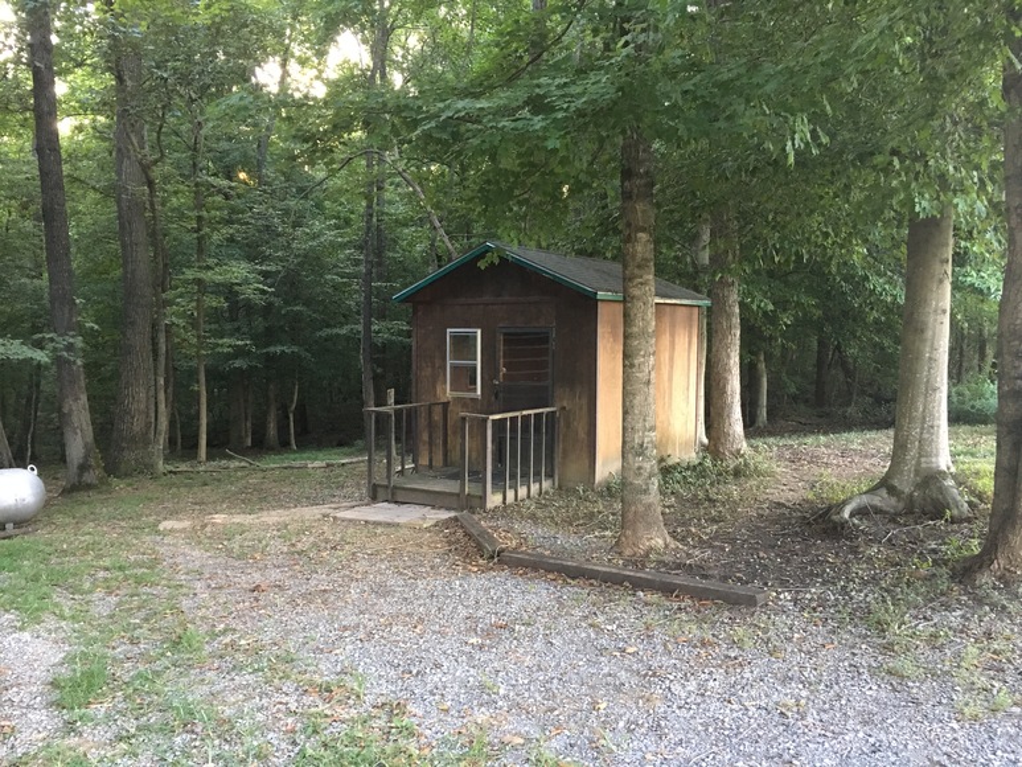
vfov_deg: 48.2
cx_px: 511
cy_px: 384
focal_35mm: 29
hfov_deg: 61.7
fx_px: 856
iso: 200
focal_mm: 4.15
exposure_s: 1/30
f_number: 2.2
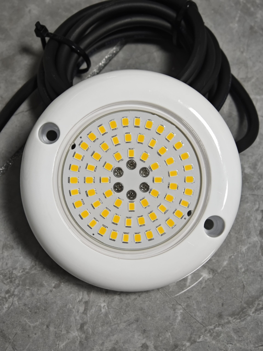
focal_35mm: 75
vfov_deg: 26.0
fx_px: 760
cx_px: 132
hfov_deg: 19.6
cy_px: 176
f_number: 2
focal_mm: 9
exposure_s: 1/100
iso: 1250
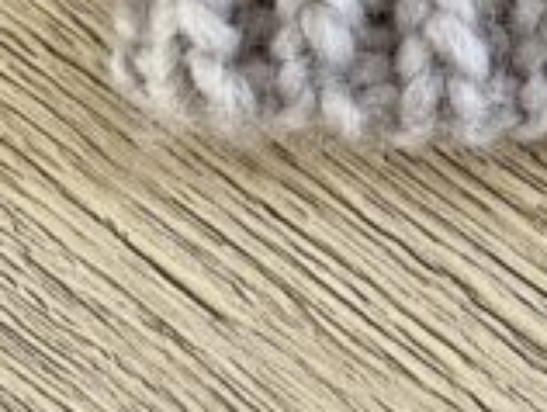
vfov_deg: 17.8
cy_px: -81
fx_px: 1250
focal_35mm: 79
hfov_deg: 23.5
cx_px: 568
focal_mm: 4.25
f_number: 1.8
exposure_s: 1/63
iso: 125
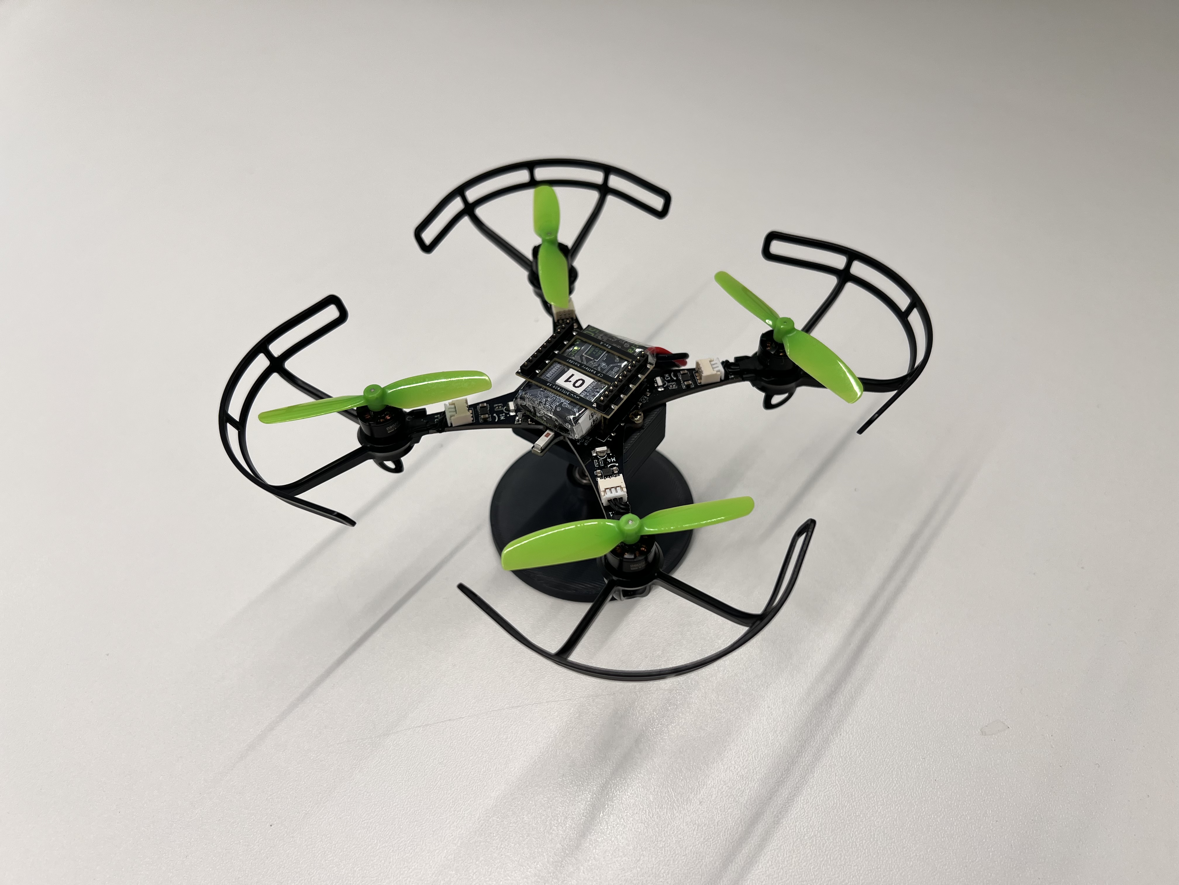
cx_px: 590
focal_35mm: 26
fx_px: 886
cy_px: 442
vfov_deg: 53.1
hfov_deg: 67.3
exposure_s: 1/120
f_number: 1.5
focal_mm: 5.7
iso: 40
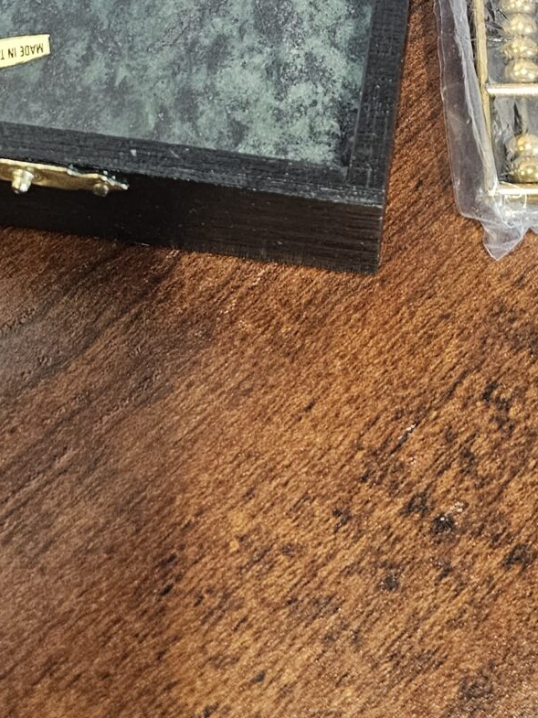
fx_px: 1554
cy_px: -204
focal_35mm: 75
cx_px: 327
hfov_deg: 19.6
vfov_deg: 23.2
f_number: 1.7
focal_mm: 6.3
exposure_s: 1/120
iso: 500
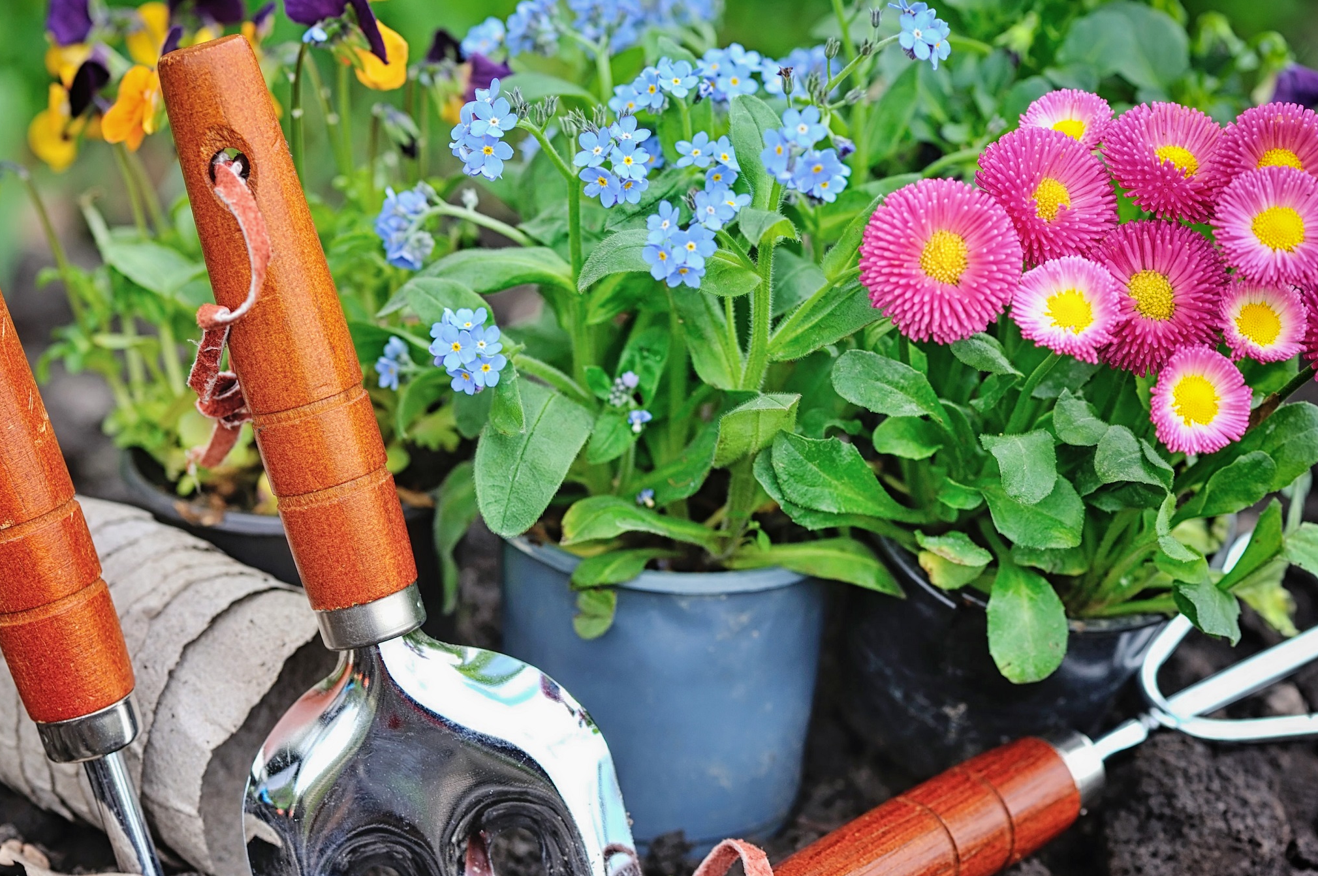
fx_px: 4756
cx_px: 527
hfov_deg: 15.8
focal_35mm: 130
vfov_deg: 10.5
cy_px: 535
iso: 200
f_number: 5.6
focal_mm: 105
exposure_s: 1/160
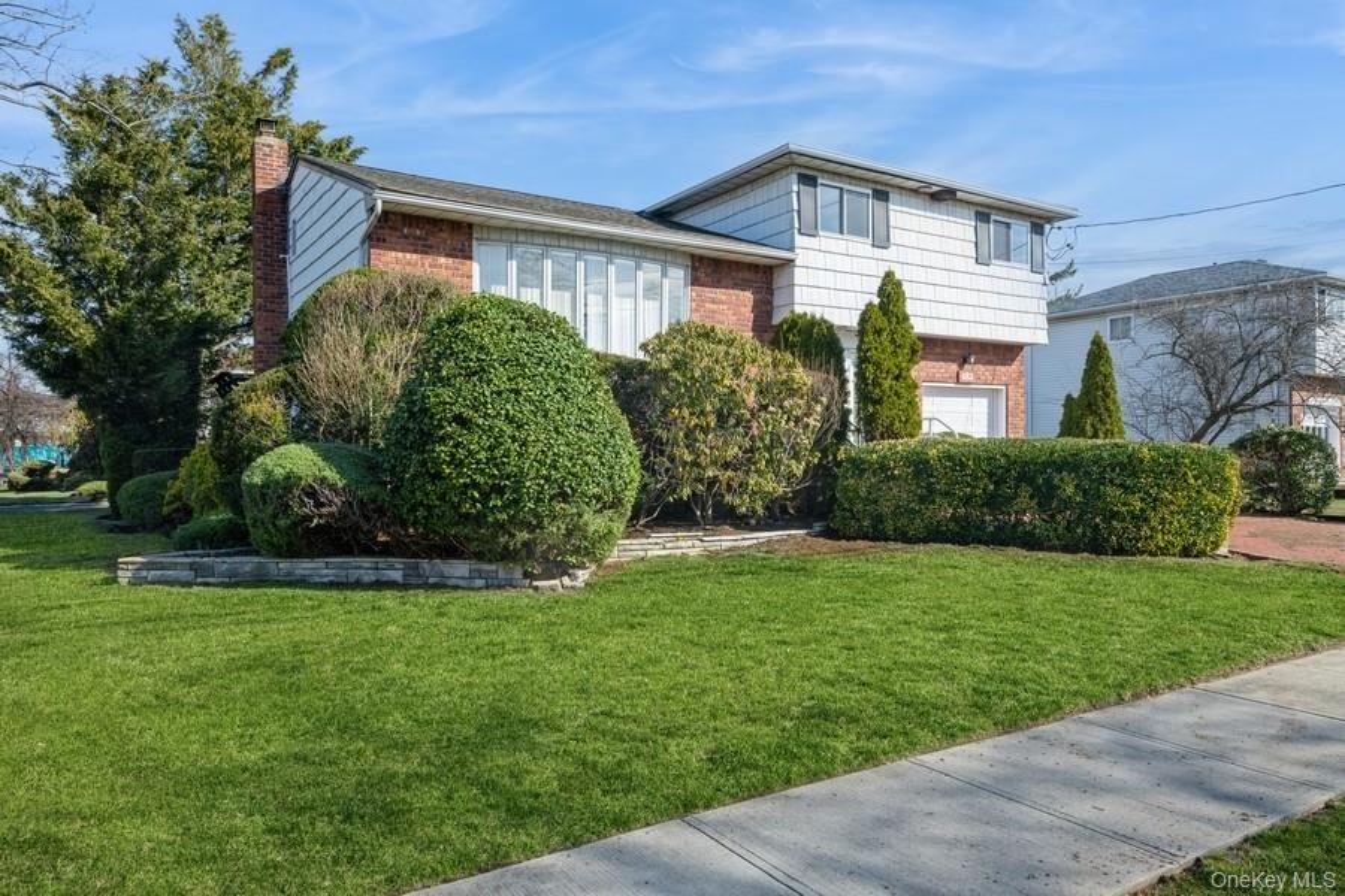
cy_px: 448
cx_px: 672
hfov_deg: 73.7
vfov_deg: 53.1
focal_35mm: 24
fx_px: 897
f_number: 11
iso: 400
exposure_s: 1/320
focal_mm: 24
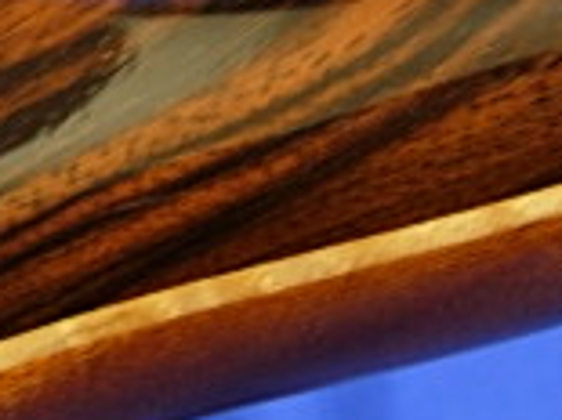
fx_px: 2417
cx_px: -80
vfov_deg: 9.9
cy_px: 185
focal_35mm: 149
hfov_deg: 13.0
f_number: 2.7
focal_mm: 7.5
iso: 137
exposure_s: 1/4
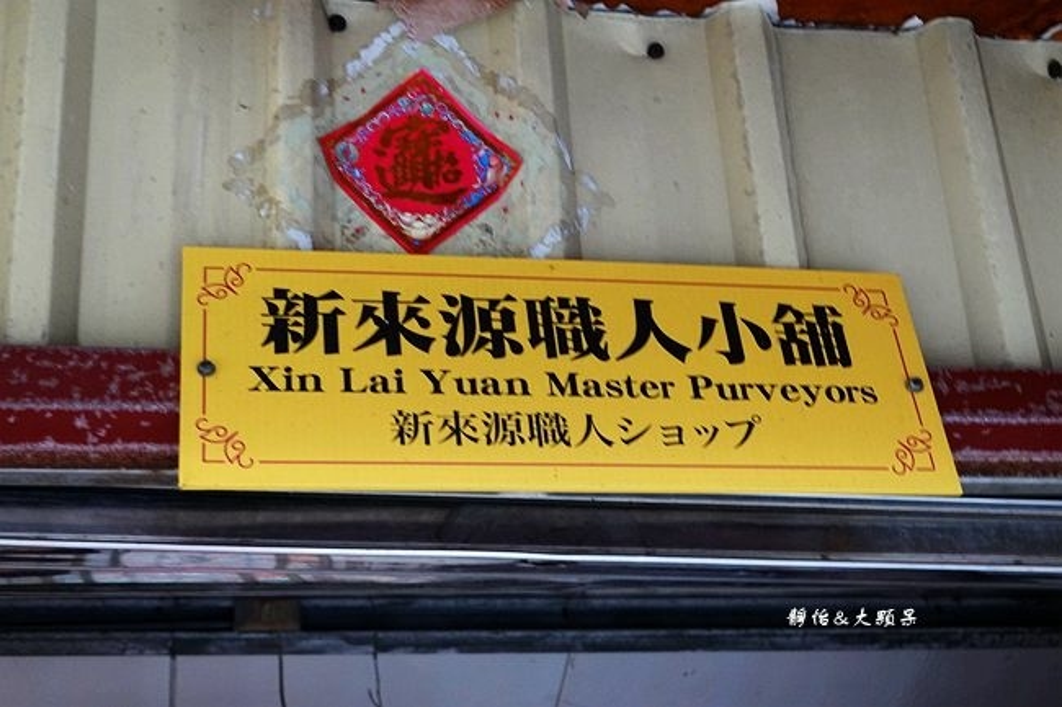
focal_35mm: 56
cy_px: 354
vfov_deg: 24.2
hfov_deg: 35.6
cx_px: 531
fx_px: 1651
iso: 800
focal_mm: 20.69
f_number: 4
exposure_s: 1/15
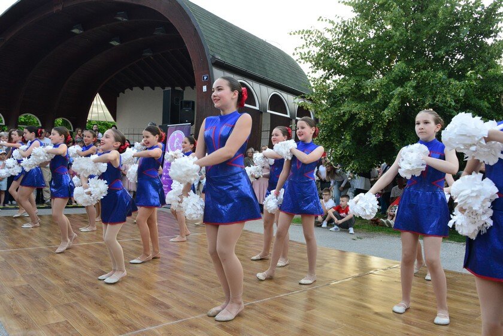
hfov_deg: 65.5
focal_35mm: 28
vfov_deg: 46.4
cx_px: 252
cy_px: 168
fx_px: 391
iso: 4000
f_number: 9
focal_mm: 28
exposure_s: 1/320
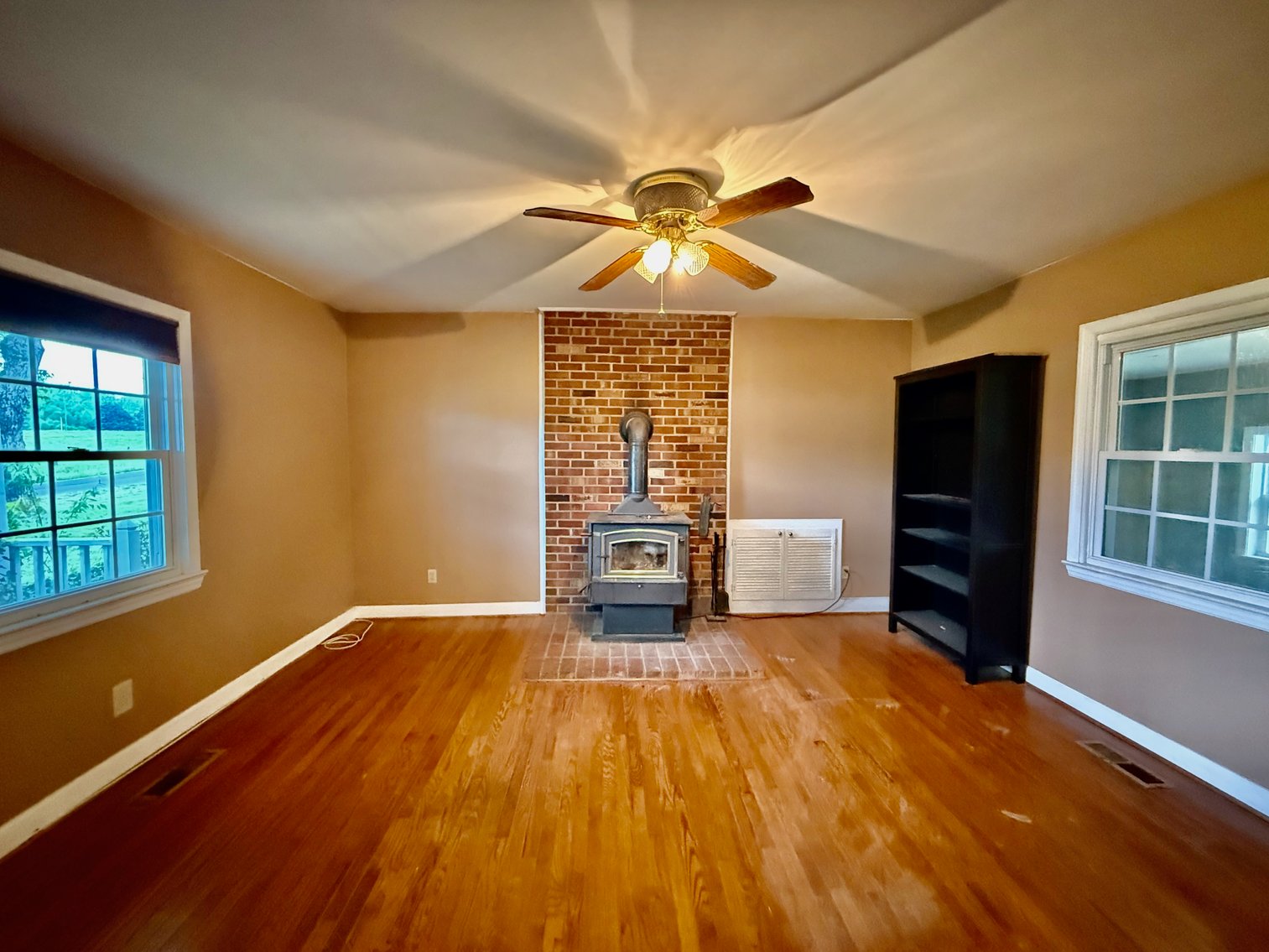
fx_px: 513
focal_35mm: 14
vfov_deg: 85.7
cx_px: 634
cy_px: 476
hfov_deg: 102.1
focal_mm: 2.22
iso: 1250
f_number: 2.2
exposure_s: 1/40
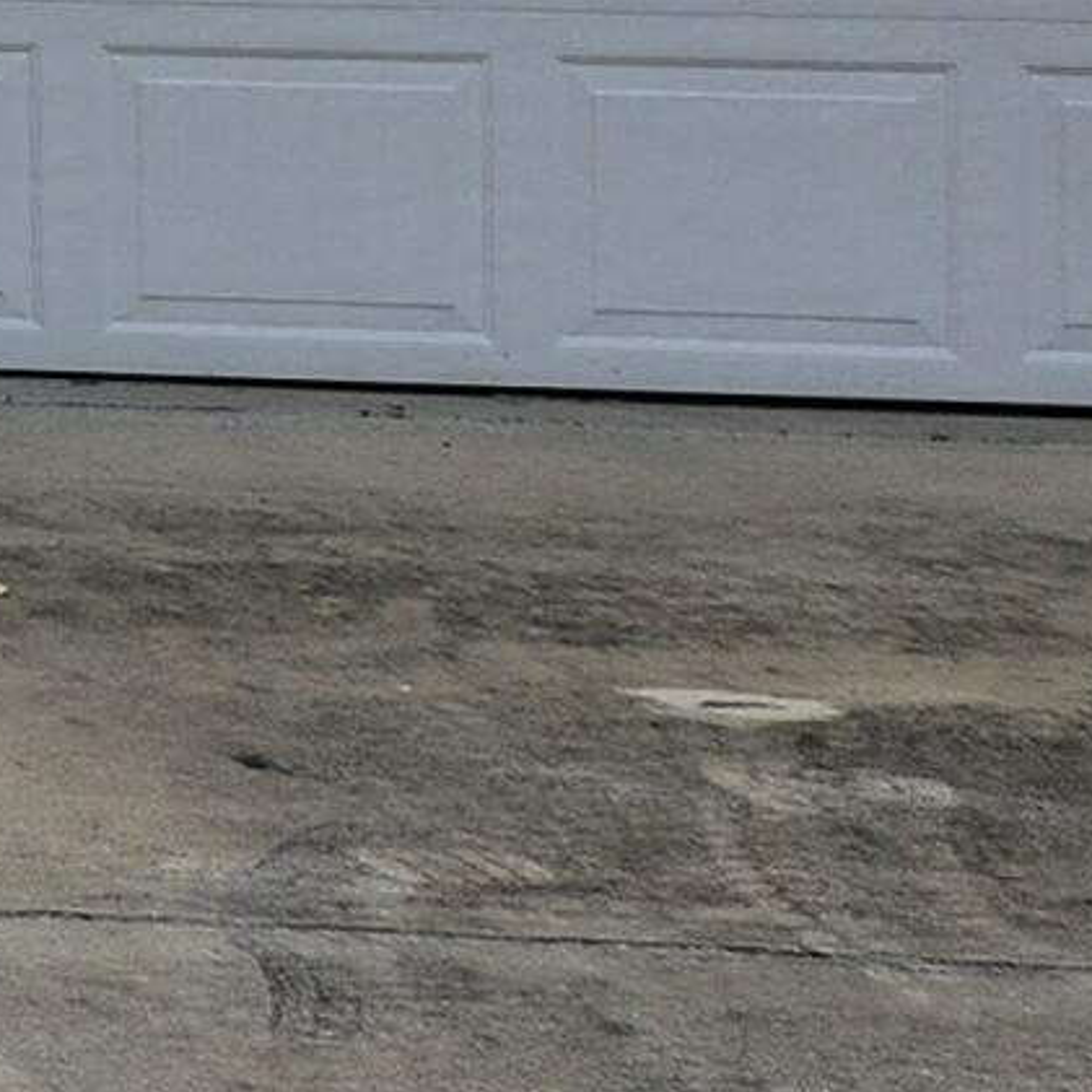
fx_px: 5175
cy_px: -695
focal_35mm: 145
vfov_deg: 11.4
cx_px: -2581
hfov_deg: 8.9
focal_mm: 5.54
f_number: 1.8
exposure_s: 1/461
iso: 25
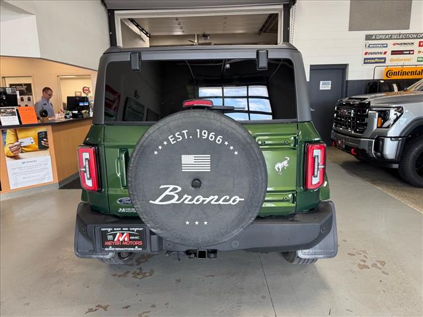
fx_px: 293
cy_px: 158
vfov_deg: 56.8
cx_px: 212
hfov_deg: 71.6
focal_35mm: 24
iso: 160
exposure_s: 1/120
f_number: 1.78
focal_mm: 6.76
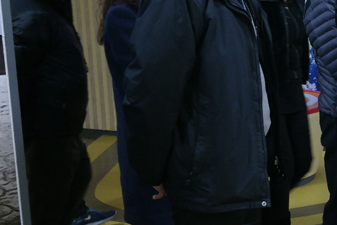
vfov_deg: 15.9
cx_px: 456
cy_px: 115
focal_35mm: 86
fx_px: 805
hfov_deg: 21.1
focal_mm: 20
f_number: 3.5
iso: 800
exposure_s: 1/40
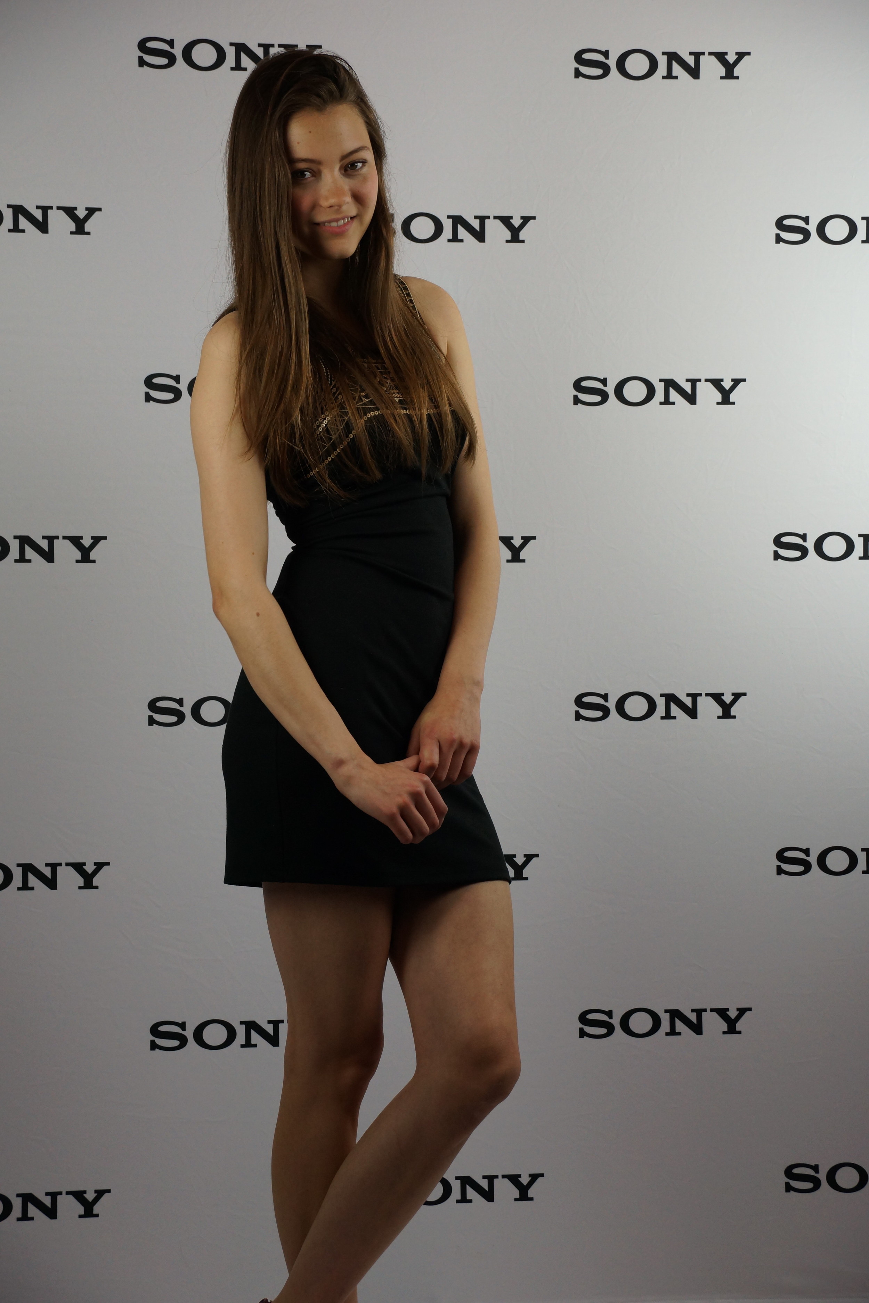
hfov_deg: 16.6
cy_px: 652
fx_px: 2987
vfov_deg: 24.6
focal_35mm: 82
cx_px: 434
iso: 400
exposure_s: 1/200
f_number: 5.6
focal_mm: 55
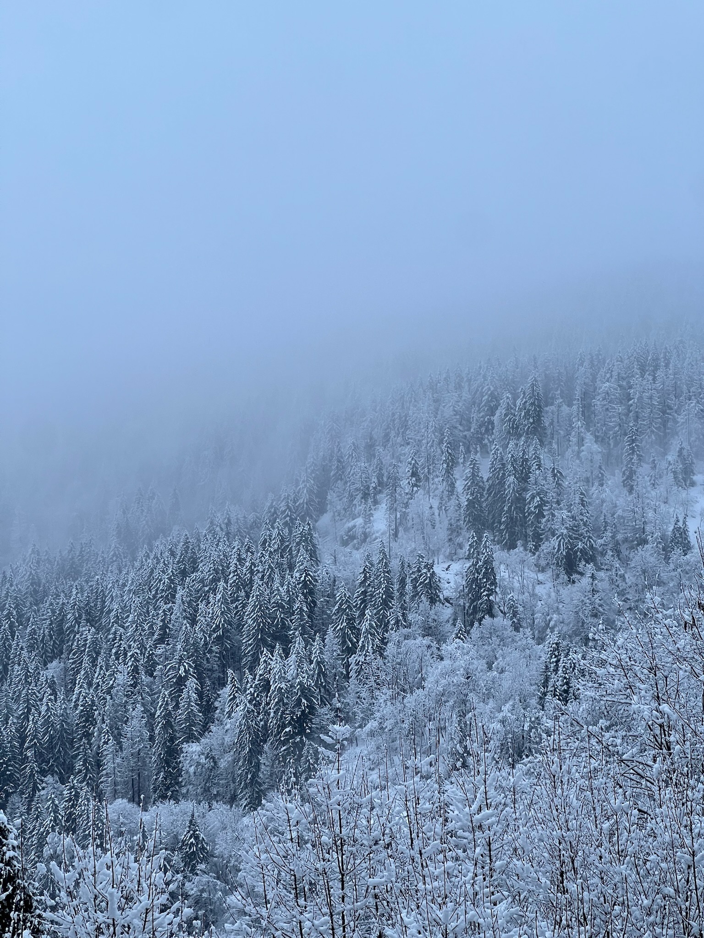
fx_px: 2088
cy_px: 469
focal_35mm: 77
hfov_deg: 19.1
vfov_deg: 25.3
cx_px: 352
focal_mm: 9
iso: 50
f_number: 2.8
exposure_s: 1/99
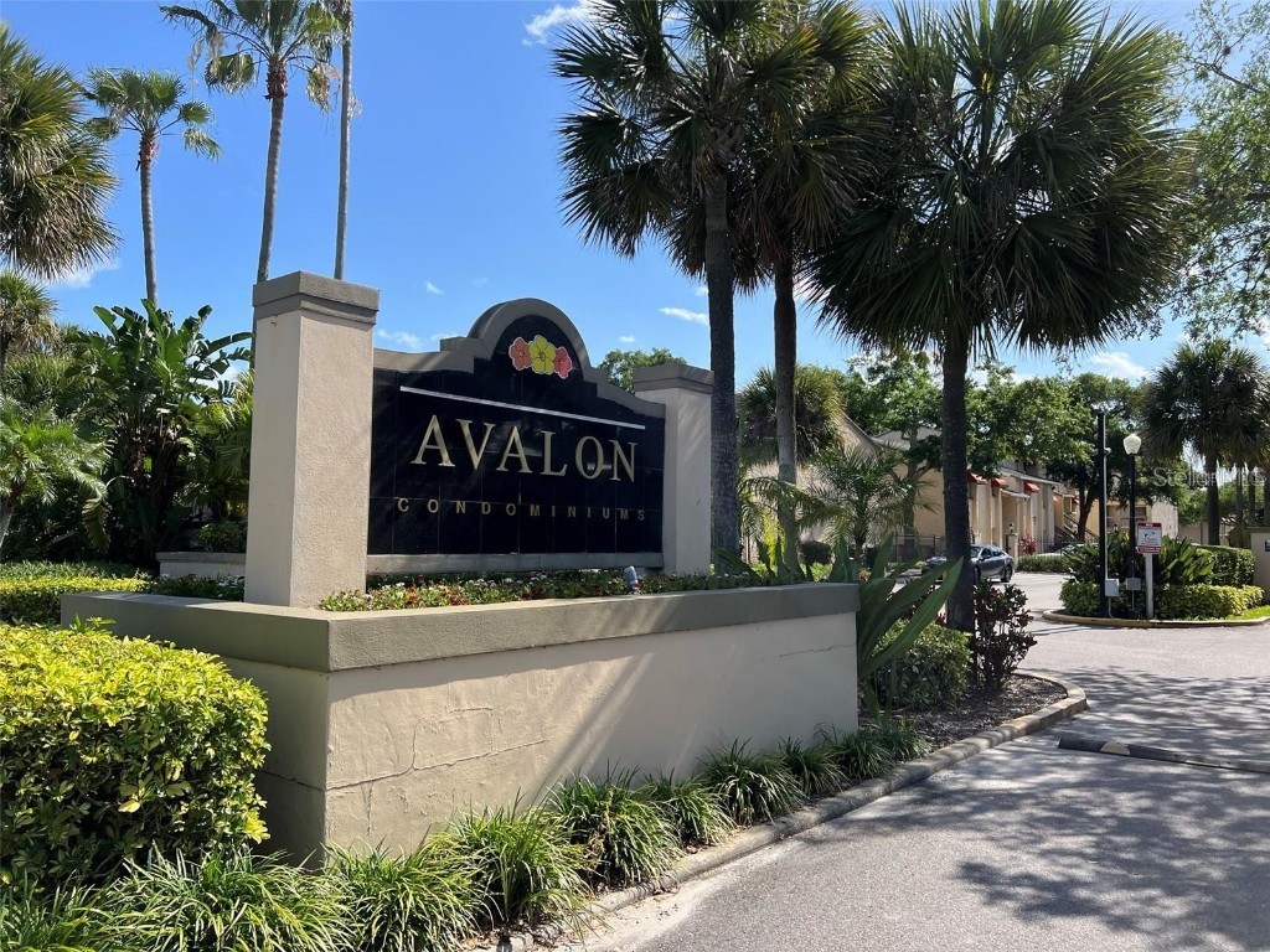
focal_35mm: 26
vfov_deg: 53.1
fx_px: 954
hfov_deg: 67.3
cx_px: 635
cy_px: 476
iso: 50
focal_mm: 5.7
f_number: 1.5
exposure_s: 1/2915
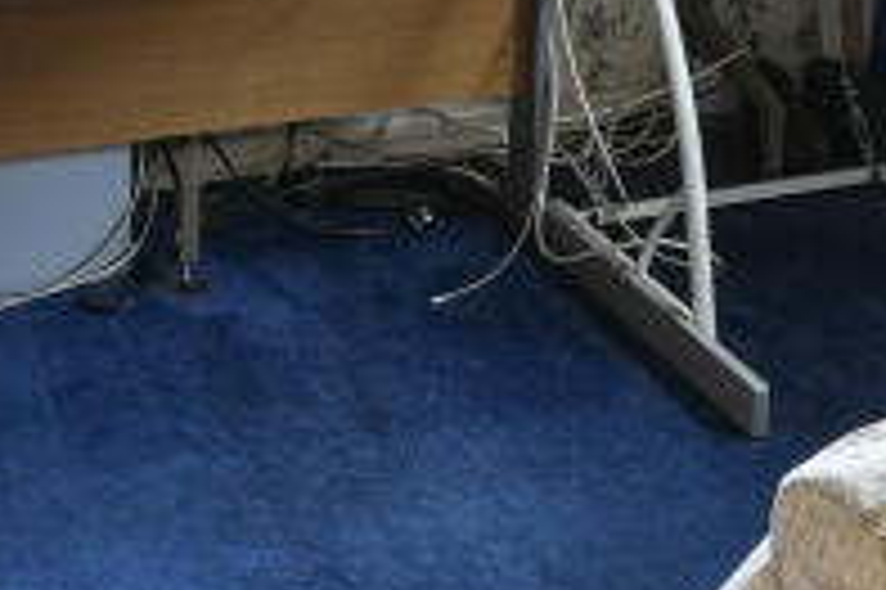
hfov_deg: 25.9
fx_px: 1918
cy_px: -300
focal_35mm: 78
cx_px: 319
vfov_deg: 16.0
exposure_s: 1/60
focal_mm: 10
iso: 400
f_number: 4
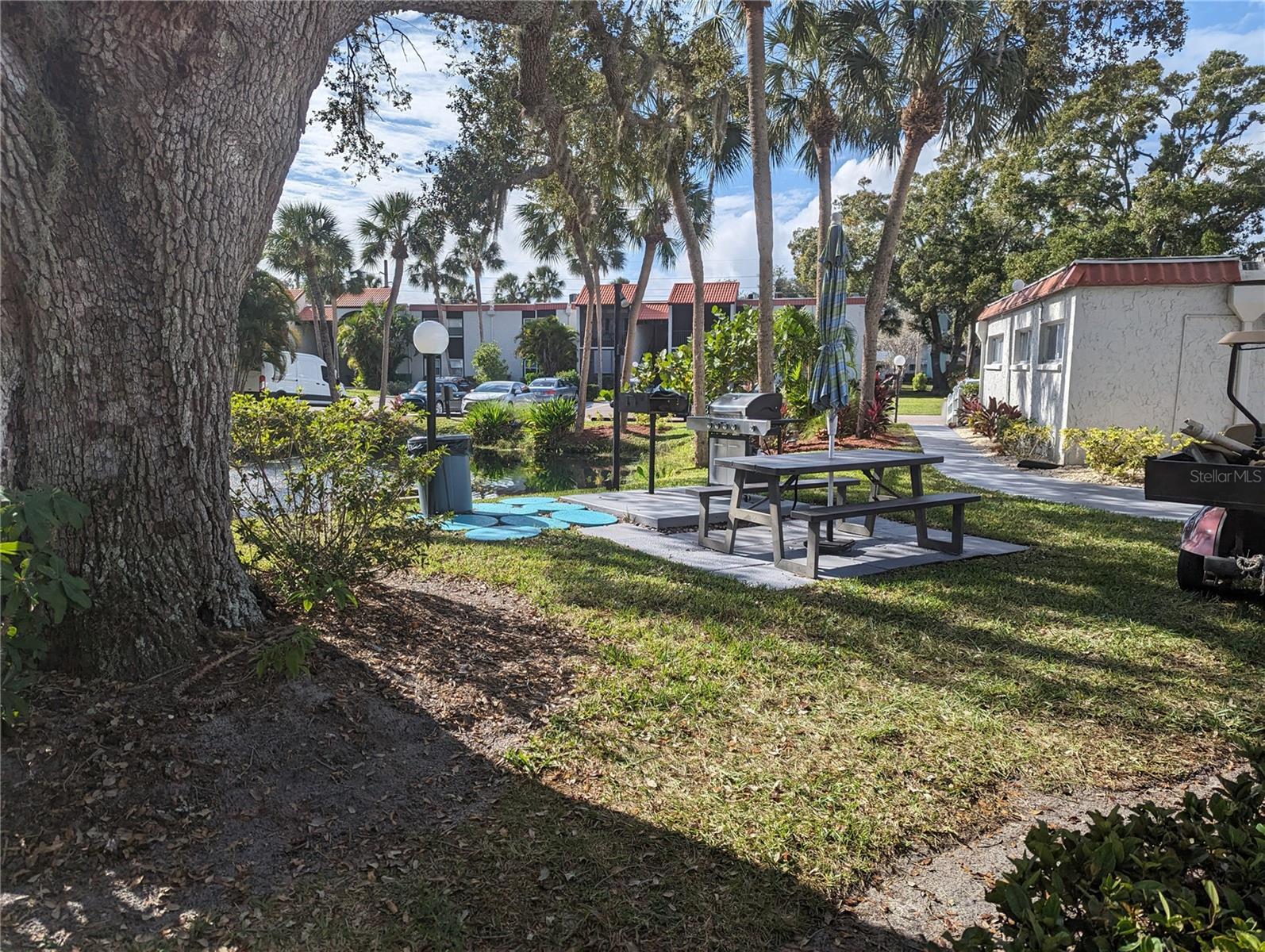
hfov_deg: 71.5
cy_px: 476
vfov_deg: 56.9
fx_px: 878
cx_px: 632
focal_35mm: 24
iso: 44
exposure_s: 1/3145
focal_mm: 6.81
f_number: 1.85
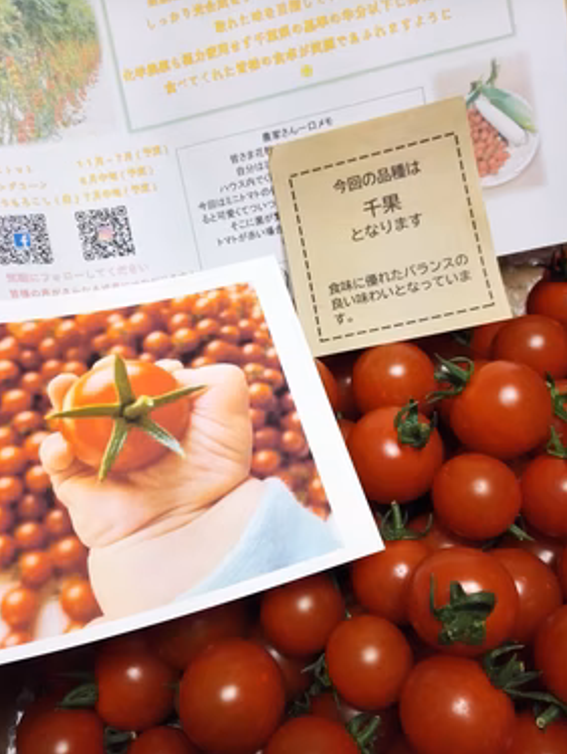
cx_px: 301
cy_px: 395
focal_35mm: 31
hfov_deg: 45.5
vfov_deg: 58.3
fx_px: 676
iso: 400
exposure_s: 1/33.3
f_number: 2
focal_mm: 3.8
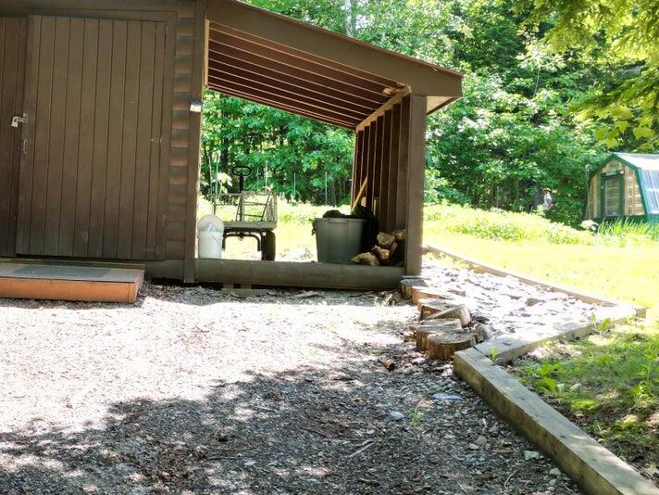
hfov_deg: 39.9
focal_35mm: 46
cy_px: 193
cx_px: 150
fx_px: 876
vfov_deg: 31.4
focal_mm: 6.72
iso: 100
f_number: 1.7
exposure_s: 1/350
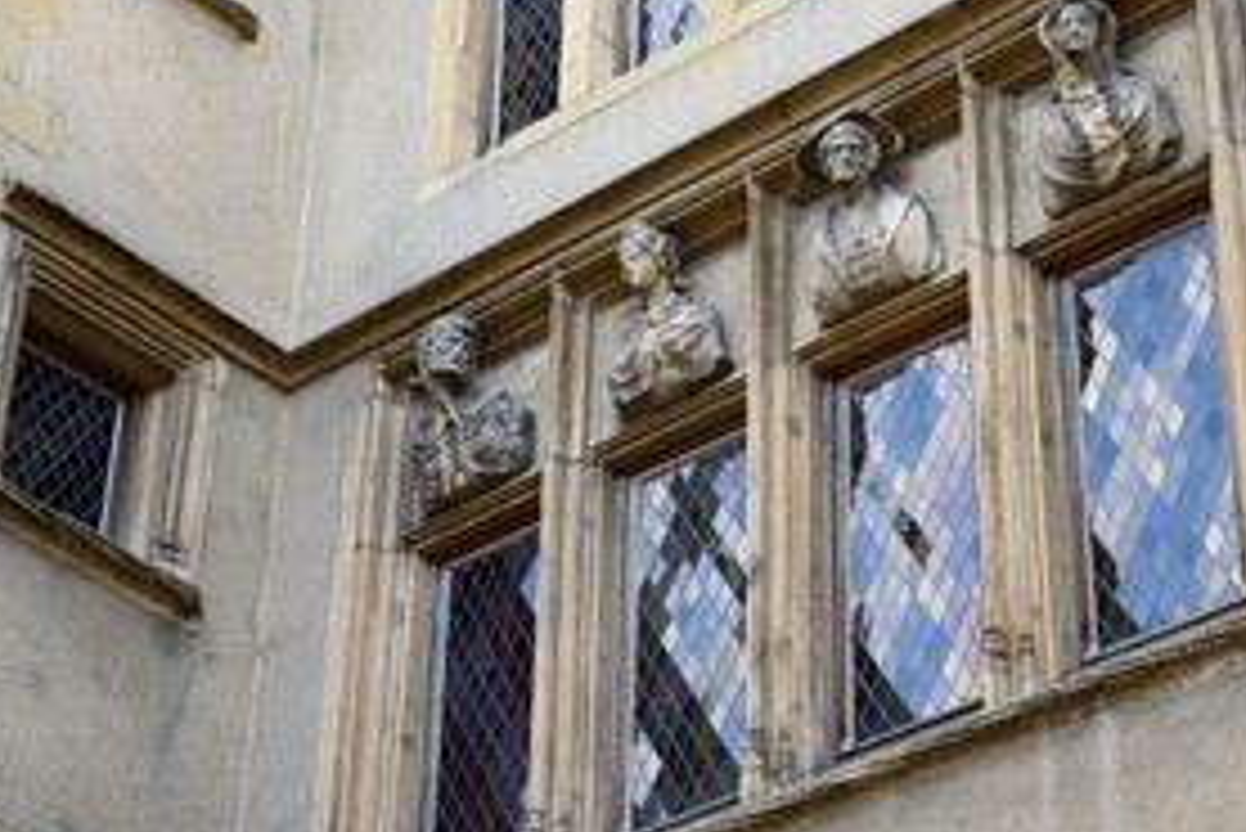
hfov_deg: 22.3
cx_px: 765
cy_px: 423
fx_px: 3151
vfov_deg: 15.0
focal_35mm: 91
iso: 800
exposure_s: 1/250
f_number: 5.6
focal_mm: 60
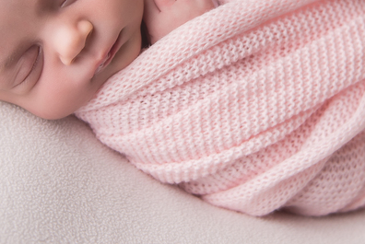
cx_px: 251
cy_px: 9
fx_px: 1106
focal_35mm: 109
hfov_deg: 18.7
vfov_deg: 12.5
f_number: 2.8
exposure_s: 1/160
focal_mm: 36
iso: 125
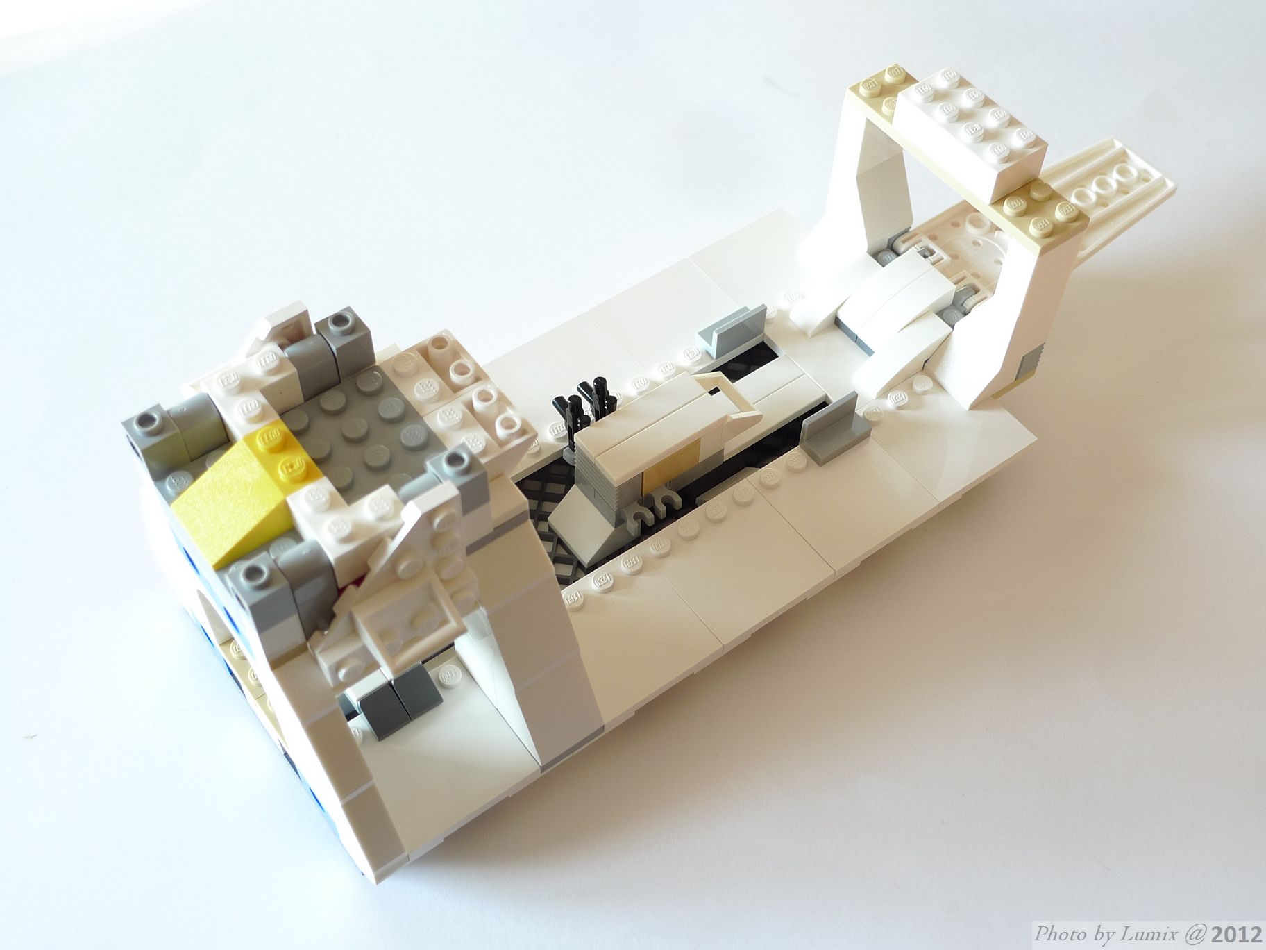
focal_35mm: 41
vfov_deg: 35.1
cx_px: 633
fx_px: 1499
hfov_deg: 45.8
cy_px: 475
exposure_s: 1/13
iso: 80
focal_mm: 8.8
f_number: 3.2
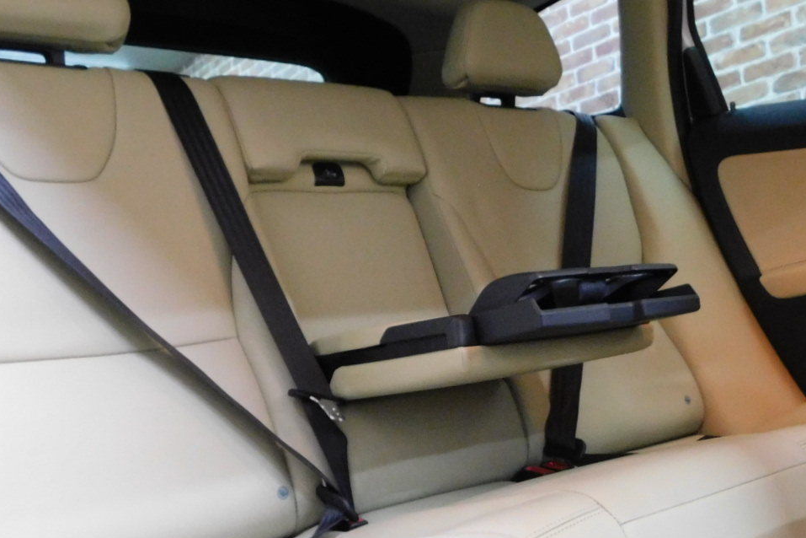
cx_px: 463
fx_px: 895
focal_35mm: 40
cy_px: 358
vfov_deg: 33.1
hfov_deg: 48.3
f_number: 3
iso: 720
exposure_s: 1/8
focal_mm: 4
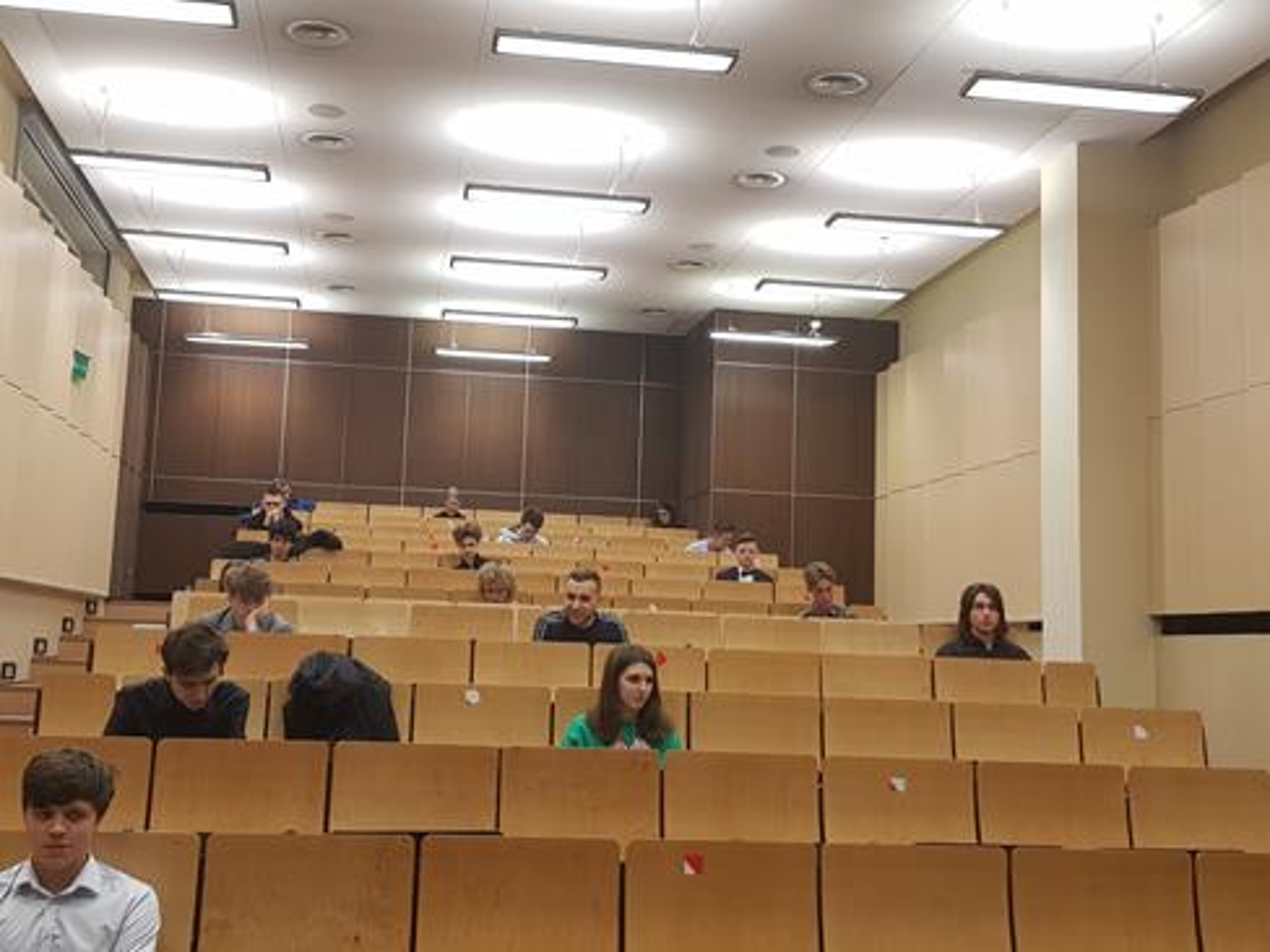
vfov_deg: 53.1
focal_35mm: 26
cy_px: 476
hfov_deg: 67.3
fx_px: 954
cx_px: 635
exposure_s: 1/50
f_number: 1.7
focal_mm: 4.2
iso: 64
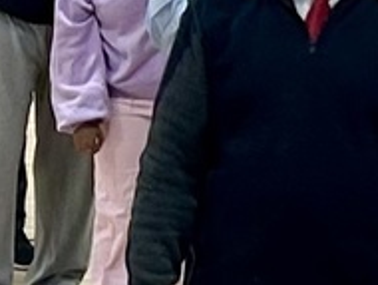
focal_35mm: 140
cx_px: 10
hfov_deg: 13.9
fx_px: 1531
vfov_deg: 10.6
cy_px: 207
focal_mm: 5.7
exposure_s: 1/60
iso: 80
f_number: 1.5
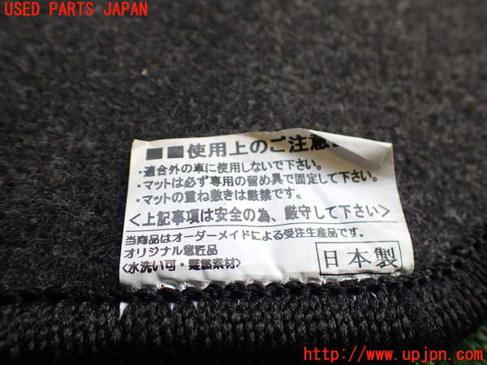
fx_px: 422
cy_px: 182
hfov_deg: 60.0
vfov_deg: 46.8
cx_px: 244
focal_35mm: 30
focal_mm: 5.4
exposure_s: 1/125
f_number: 2.3
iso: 160
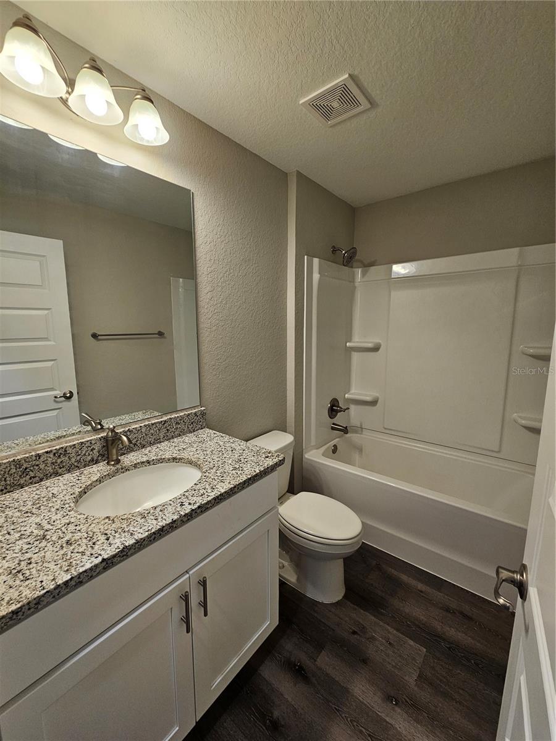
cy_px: 370
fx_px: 278
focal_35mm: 13
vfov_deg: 106.2
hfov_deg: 89.9
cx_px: 278
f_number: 2.2
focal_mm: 2.2
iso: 100
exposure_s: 1/60
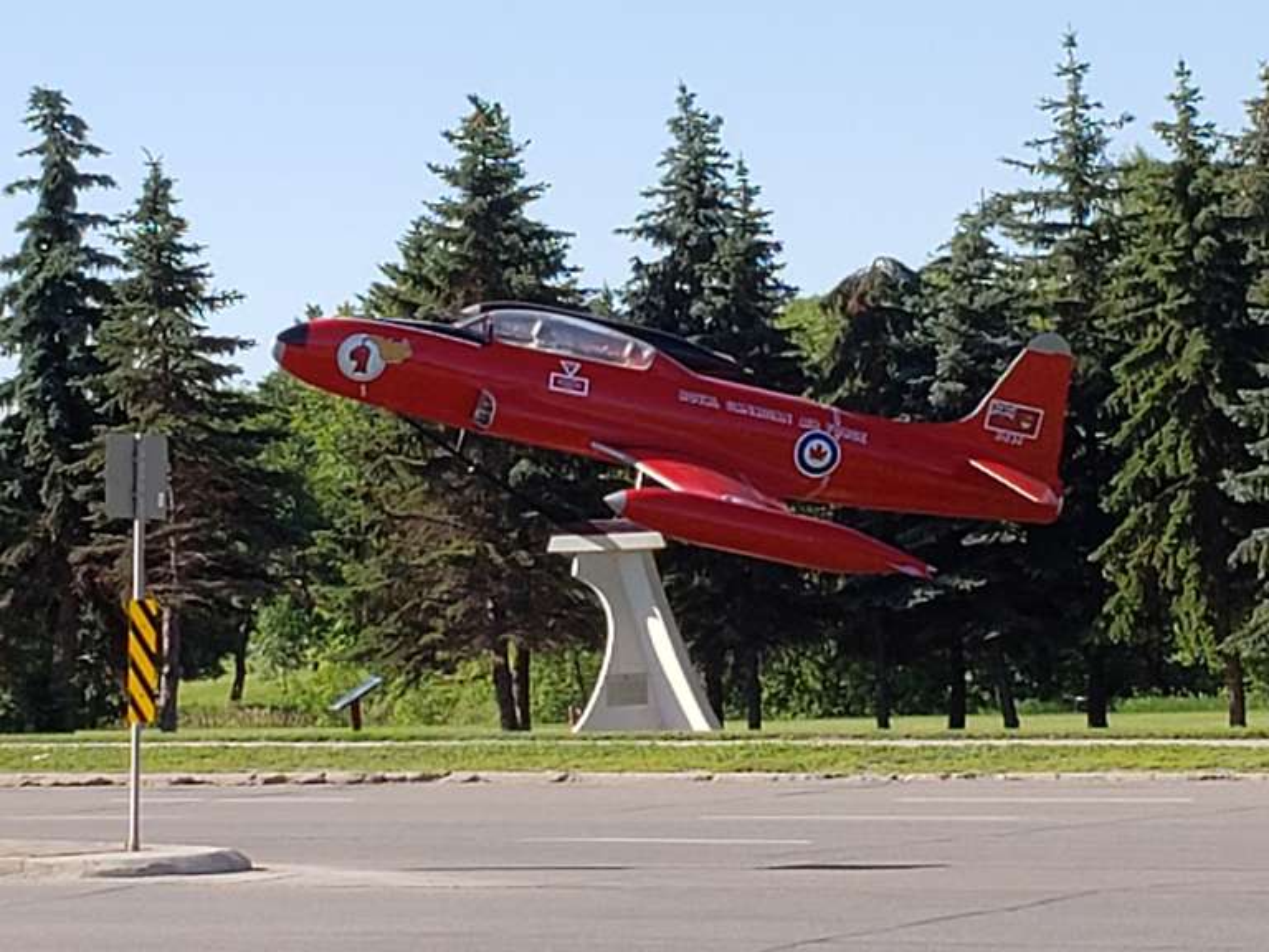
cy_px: 476
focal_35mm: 26
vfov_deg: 53.1
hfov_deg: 67.3
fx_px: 953
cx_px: 634
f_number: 2.4
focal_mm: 4.3
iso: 50
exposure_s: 1/1036
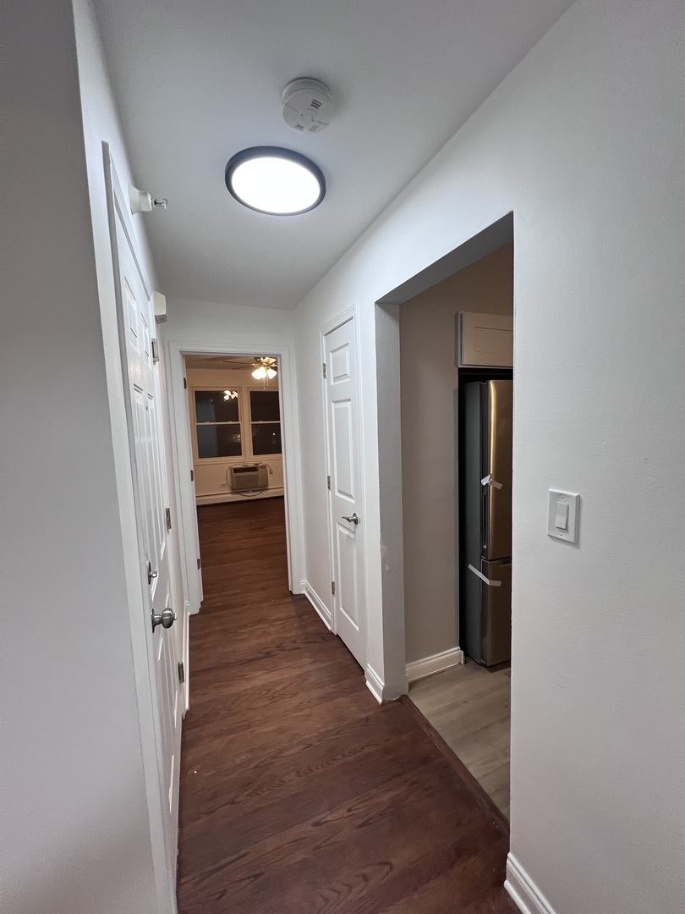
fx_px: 343
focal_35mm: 13
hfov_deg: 89.9
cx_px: 342
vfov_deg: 106.2
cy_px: 457
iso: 250
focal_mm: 1.57
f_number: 1.8
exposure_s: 1/120
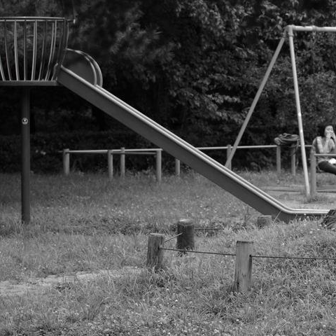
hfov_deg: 9.2
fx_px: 2087
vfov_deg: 9.2
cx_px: 309
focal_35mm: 190
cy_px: 169
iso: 100
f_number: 4
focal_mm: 70
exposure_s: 1/400
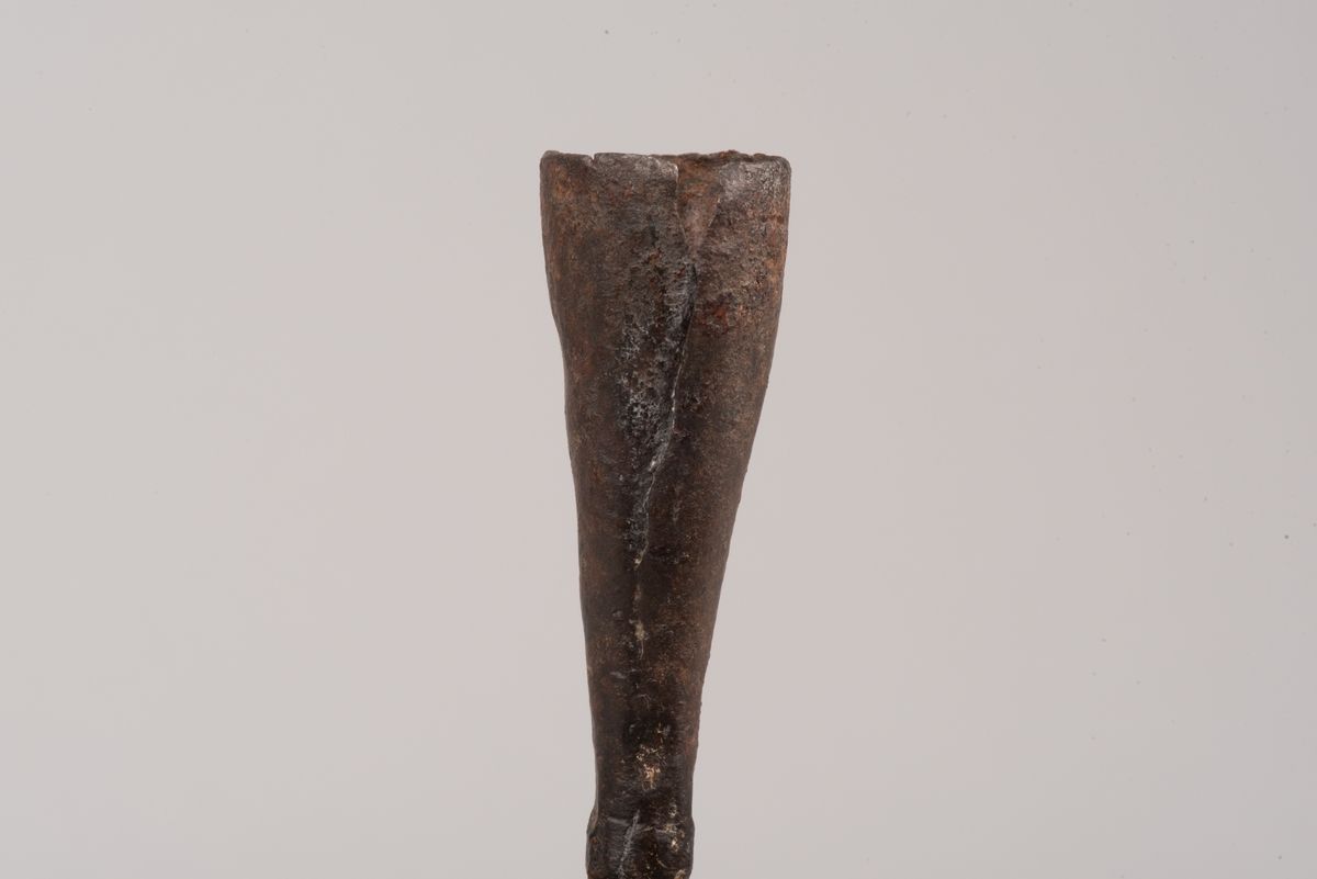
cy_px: 440
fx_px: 3842
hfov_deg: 19.4
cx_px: 658
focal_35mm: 105
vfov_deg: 13.1
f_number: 22
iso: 400
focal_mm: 105
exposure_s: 1/160
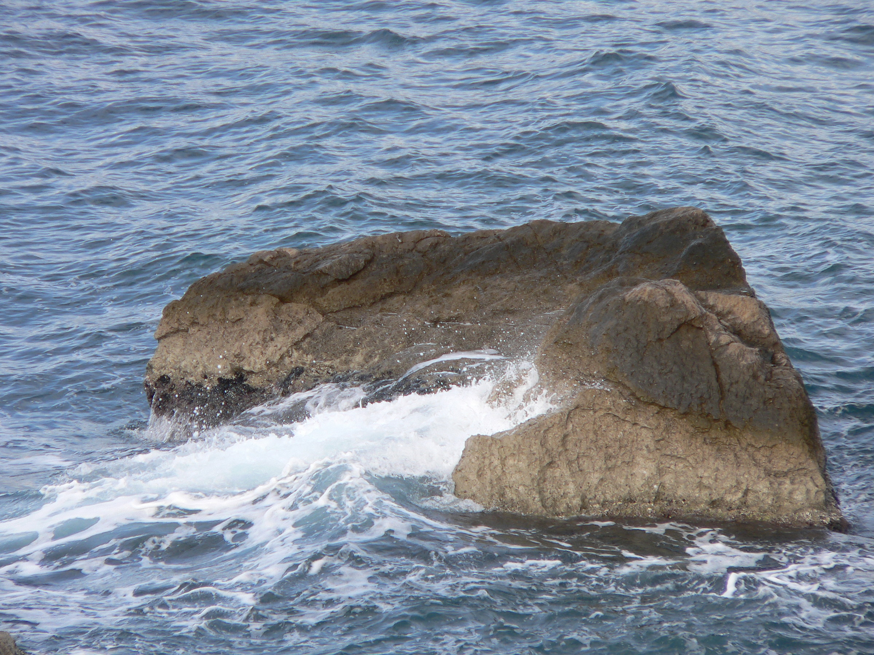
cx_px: 437
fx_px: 10680
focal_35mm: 423
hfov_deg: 4.7
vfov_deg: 3.5
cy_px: 328
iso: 80
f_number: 4
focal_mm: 70.3
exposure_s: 1/320
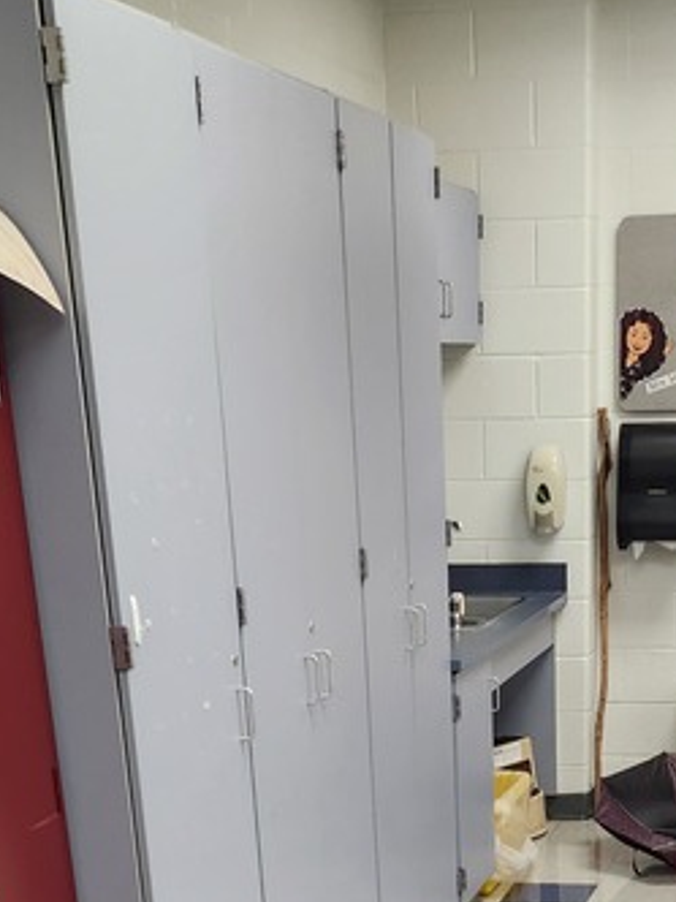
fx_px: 1849
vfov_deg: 22.8
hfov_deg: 20.6
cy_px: 1320
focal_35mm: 71
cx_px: 500
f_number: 1.8
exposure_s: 1/120
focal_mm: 5.4
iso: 160
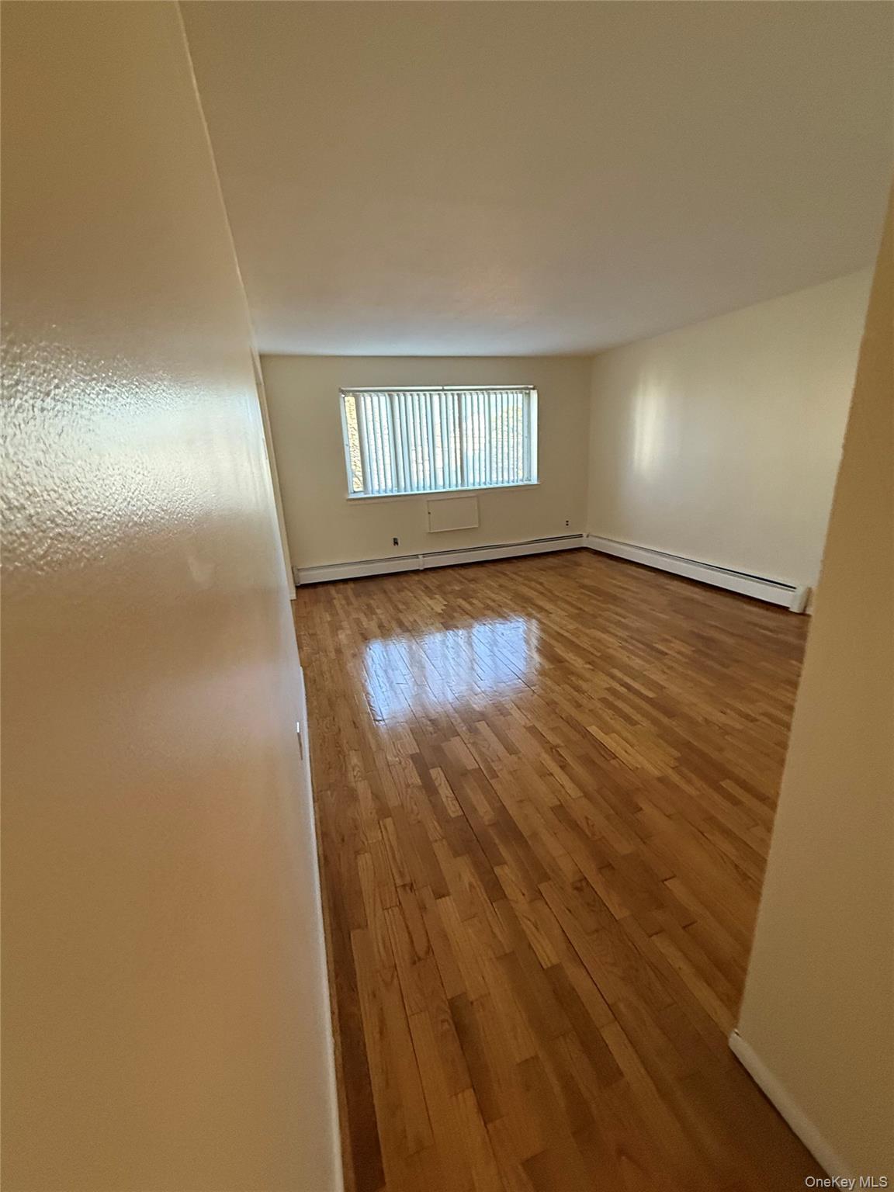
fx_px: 482
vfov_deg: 102.1
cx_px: 447
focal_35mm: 14
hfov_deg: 85.7
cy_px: 596
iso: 500
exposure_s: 1/120
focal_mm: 2.22
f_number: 2.2
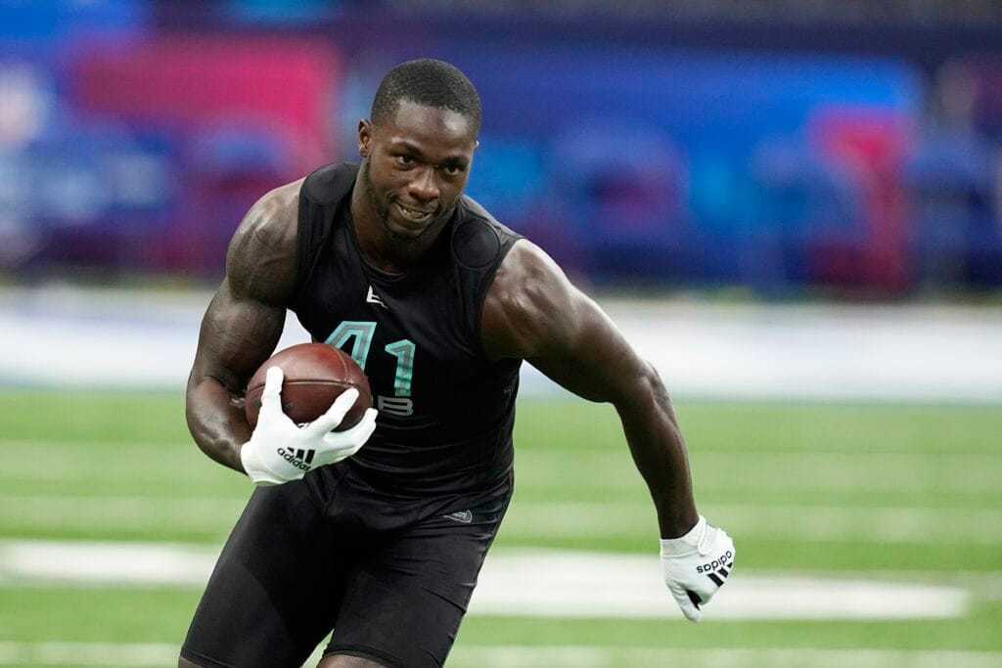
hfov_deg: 5.2
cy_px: 334
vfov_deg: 3.4
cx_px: 501
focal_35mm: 400
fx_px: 11134
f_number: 3.2
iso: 4000
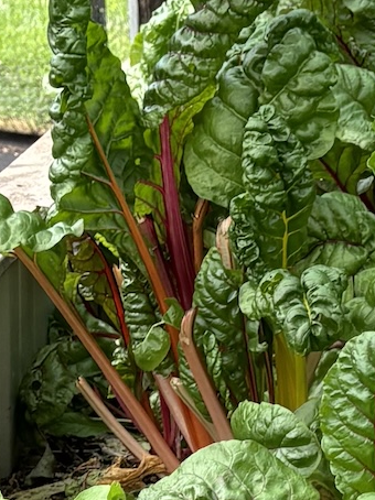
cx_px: 592
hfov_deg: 8.7
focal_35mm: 165
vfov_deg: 11.2
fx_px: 2386
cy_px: 899
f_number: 1.6
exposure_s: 1/121
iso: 40
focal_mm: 5.96
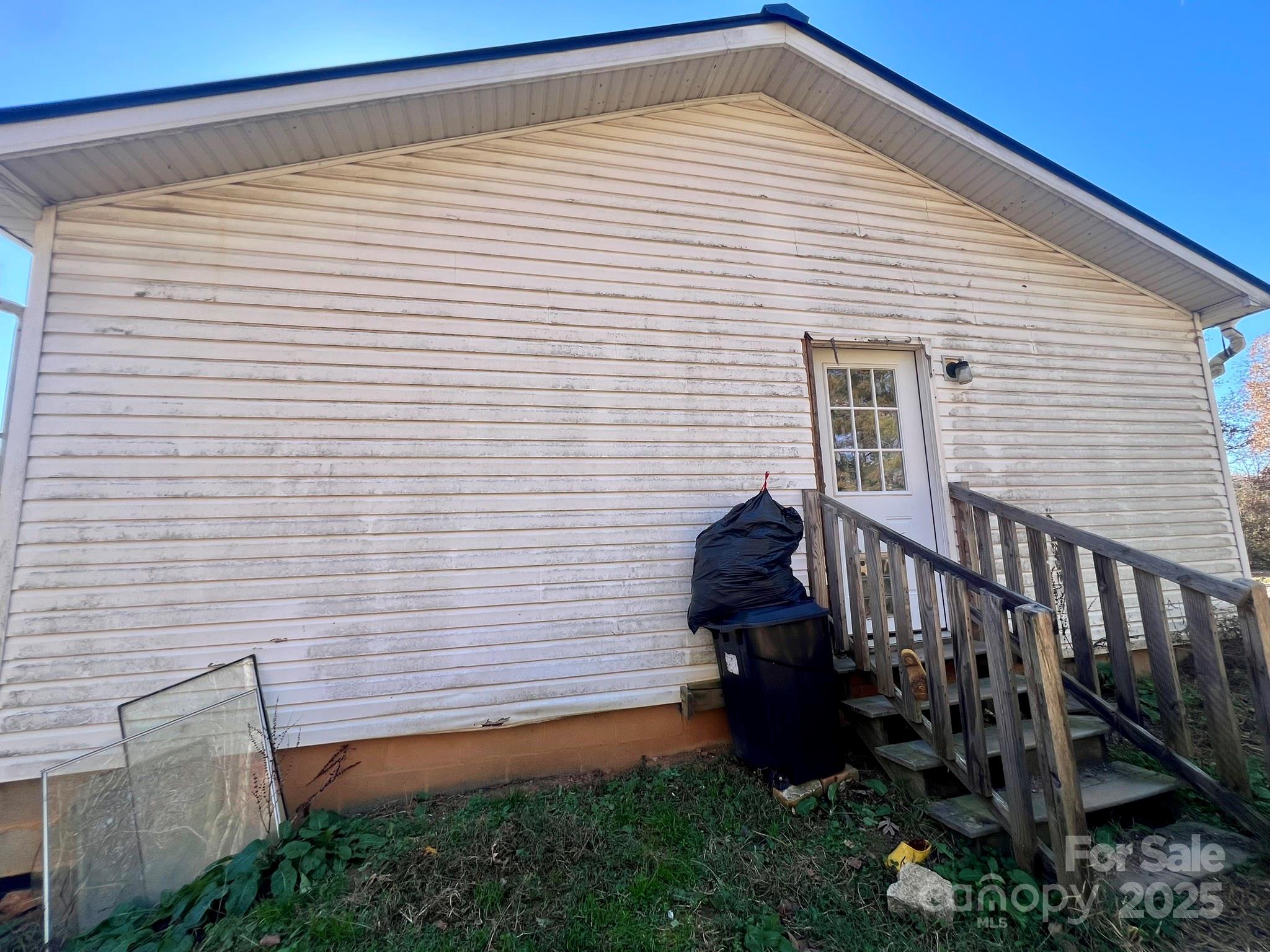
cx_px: 635
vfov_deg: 89.9
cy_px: 476
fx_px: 477
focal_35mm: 13
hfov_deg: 106.2
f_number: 1.8
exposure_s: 1/307
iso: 32
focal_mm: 1.57
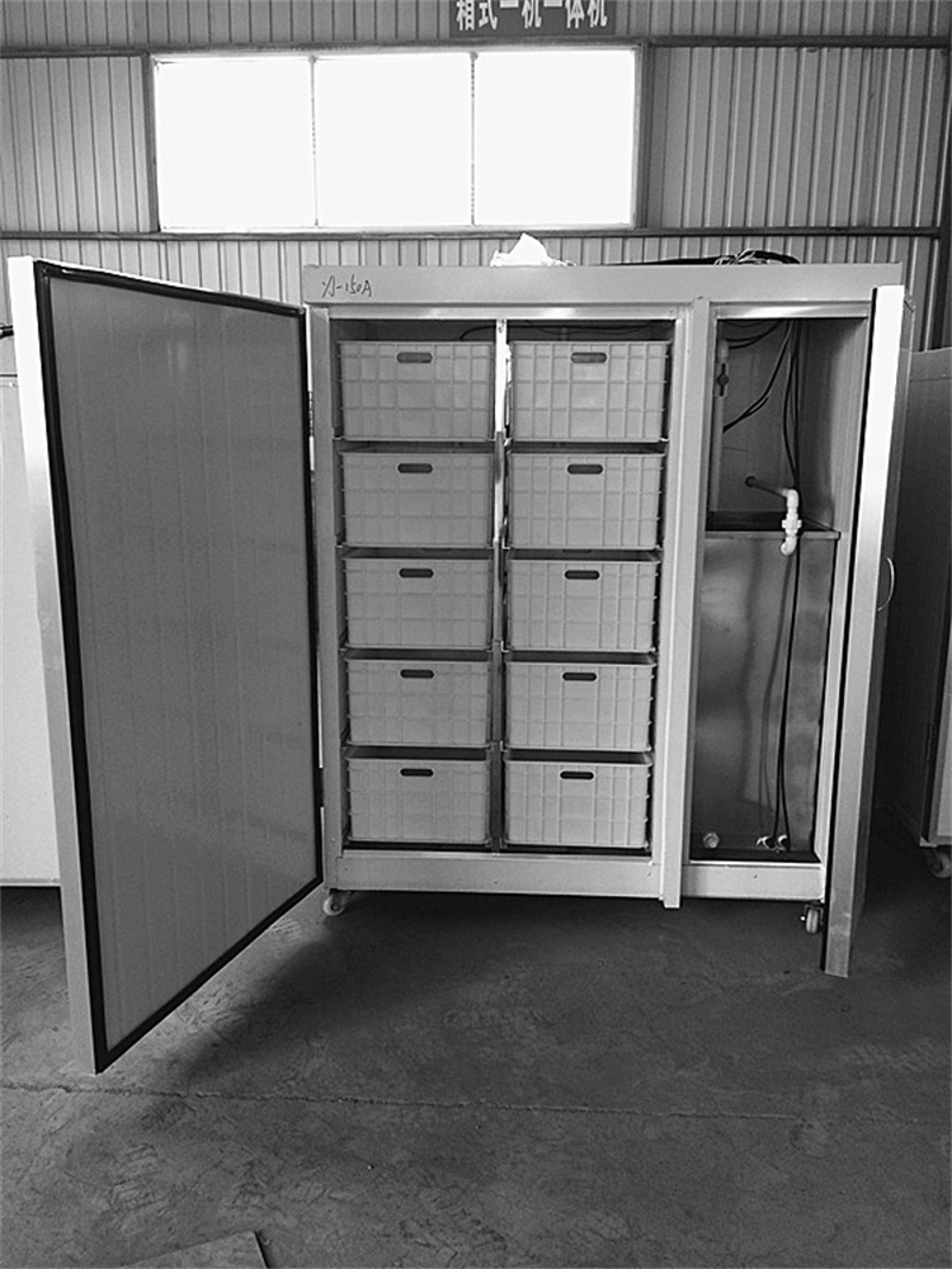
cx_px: 476
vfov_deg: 60.0
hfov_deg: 46.8
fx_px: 1100
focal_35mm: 30
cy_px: 634
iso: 32
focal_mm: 4.12
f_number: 2.2
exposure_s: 1/60
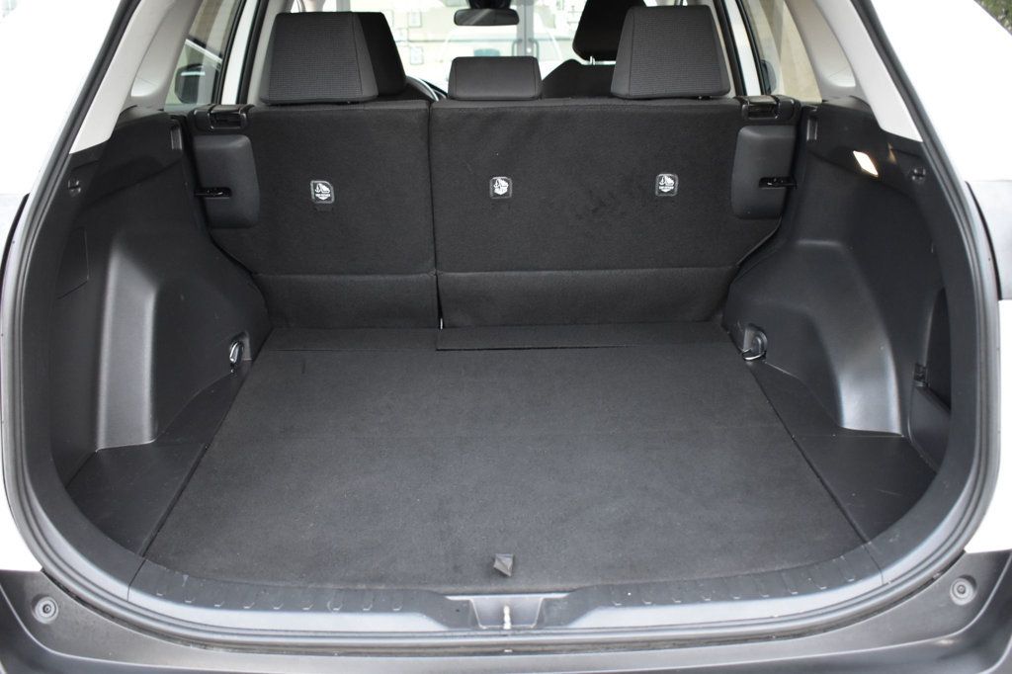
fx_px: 969
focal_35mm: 34
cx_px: 506
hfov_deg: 55.1
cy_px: 337
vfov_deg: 38.3
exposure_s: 1/15
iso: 1600
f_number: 4.5
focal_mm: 23
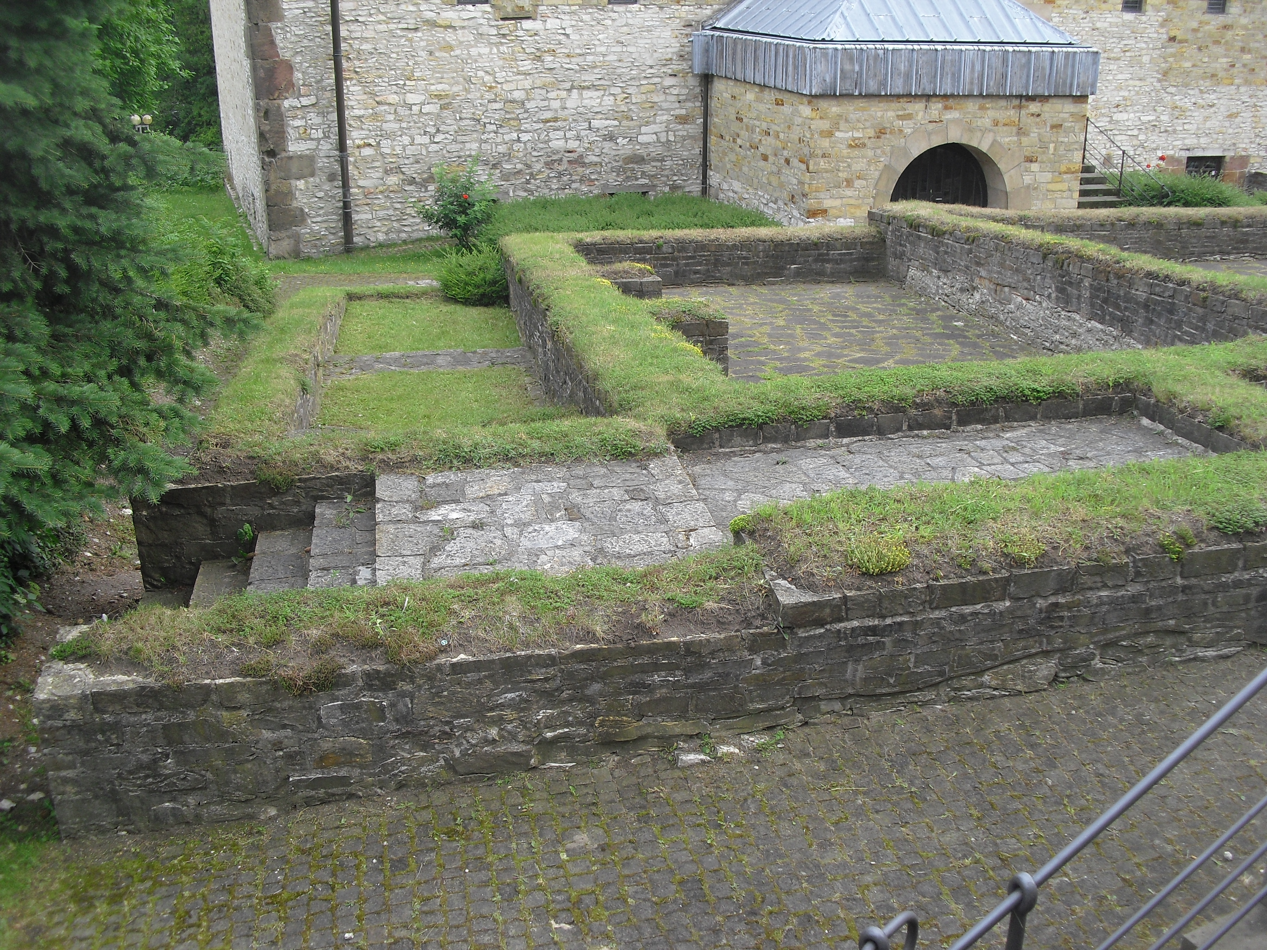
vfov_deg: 39.7
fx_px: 1318
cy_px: 475
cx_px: 634
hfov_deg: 51.4
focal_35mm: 36
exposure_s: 1/125
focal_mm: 6.3
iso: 100
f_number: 3.1
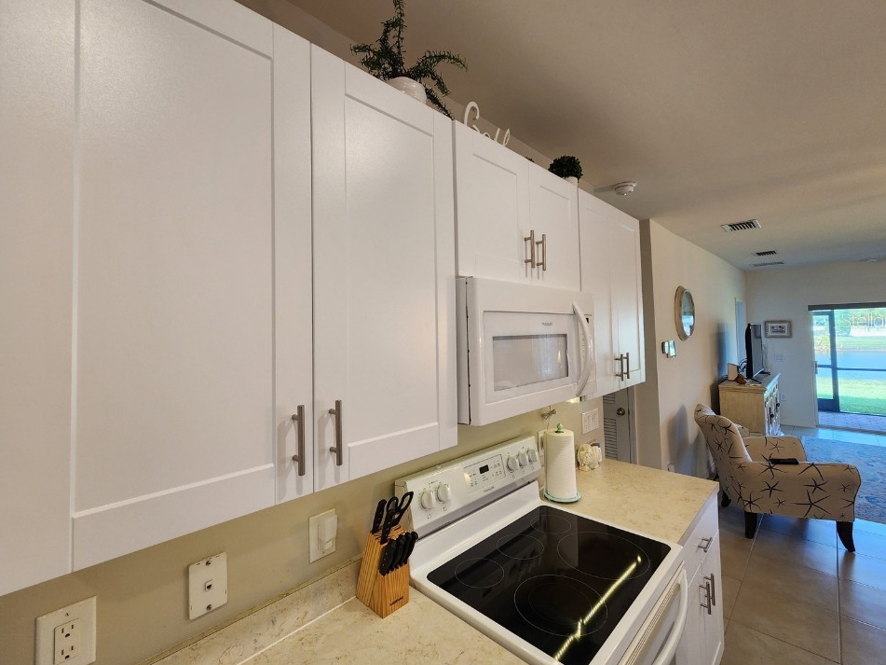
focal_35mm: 14
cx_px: 452
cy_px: 320
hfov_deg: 102.1
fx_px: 358
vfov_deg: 85.6
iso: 160
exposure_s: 1/60
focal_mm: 2.2
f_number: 2.2
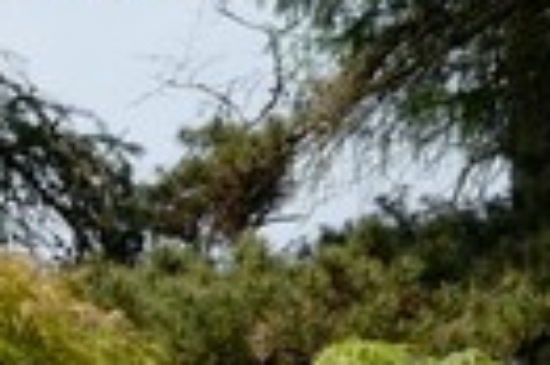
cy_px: 631
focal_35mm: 219
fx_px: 3342
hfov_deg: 8.1
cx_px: -1096
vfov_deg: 6.1
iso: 125
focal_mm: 28
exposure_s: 1/60
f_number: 16
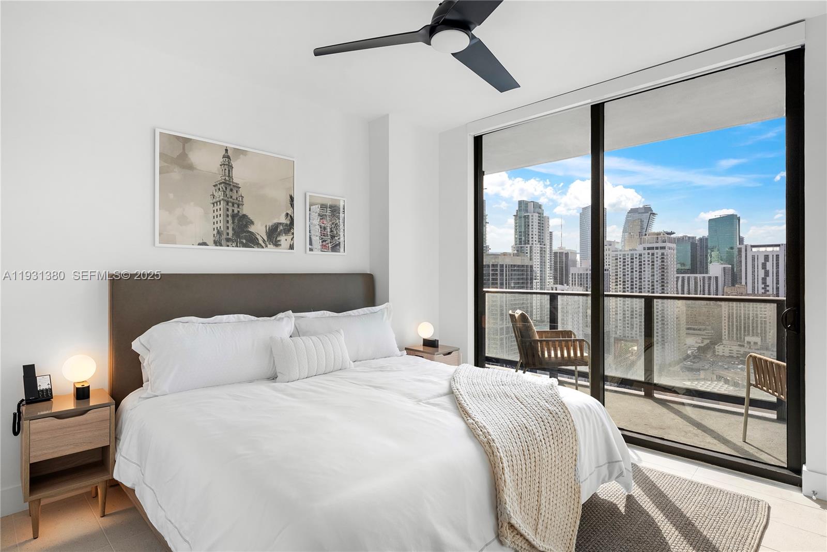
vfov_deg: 67.4
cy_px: 276
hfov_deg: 90.0
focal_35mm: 18
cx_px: 414
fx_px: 414
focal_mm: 18
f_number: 8
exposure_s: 1/160
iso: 400
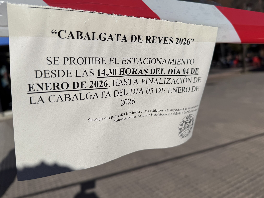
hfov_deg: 63.4
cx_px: 132
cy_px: 86
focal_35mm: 28
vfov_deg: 49.6
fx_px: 214
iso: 80
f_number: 1.78
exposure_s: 1/14286
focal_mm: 6.76
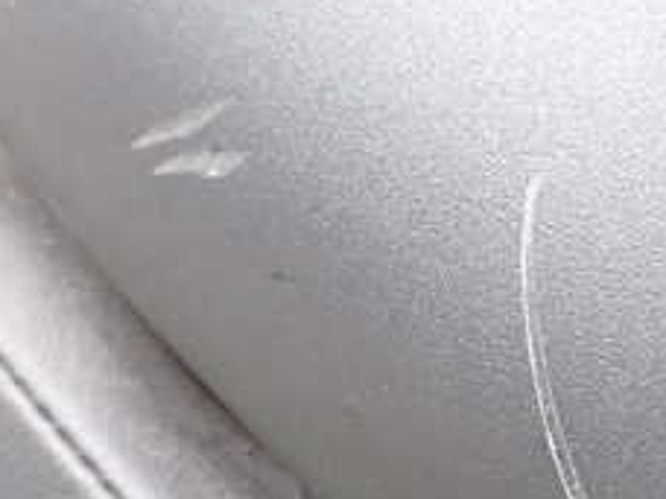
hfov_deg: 24.7
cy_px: 365
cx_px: 400
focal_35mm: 79
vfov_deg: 18.6
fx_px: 1520
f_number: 2.3
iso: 800
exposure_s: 1/125
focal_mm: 5.4
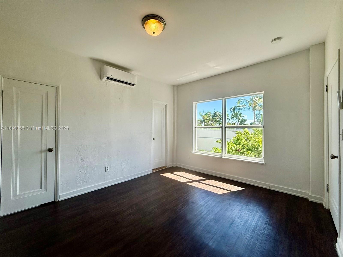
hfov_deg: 102.1
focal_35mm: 14
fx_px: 139
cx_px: 172
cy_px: 128
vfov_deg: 85.7
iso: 64
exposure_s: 1/559
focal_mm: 2.22
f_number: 2.2
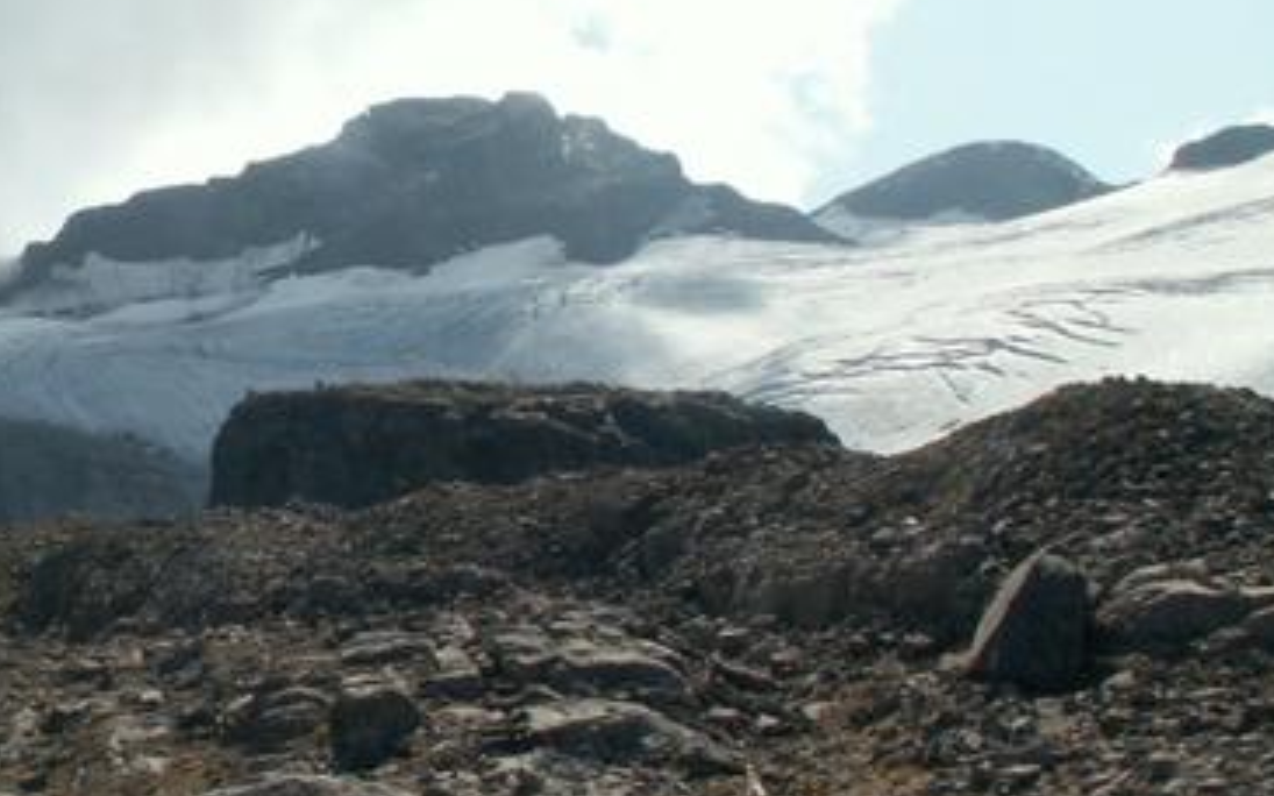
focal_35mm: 65
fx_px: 2256
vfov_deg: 20.0
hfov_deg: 30.5
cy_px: 335
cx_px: 202
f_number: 7.1
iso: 50
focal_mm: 5.86
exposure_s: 1/200
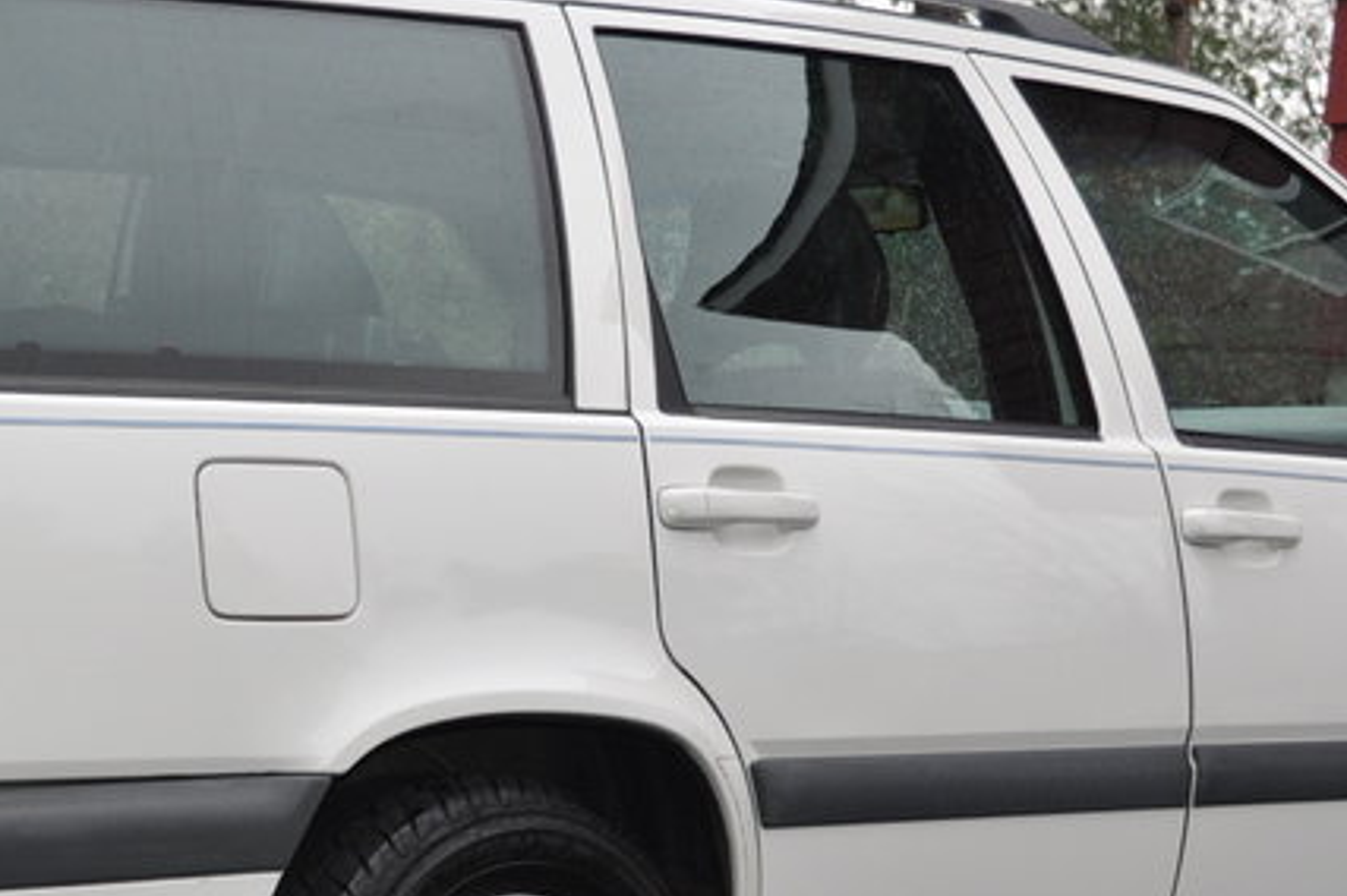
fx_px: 4412
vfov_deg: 11.5
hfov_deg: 17.3
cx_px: 319
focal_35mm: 118
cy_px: 749
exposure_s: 1/200
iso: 360
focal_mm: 28
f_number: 4.5
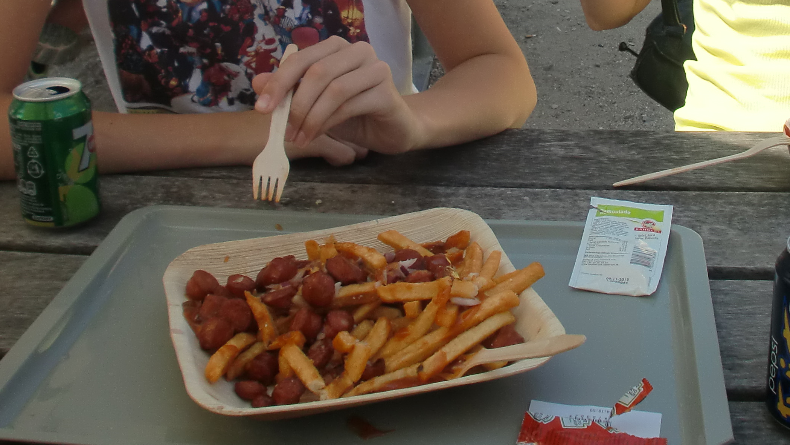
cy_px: 33
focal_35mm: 54
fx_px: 1131
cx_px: 480
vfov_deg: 21.7
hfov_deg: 38.3
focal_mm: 4.65
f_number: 7.8
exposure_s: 1/160
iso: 64
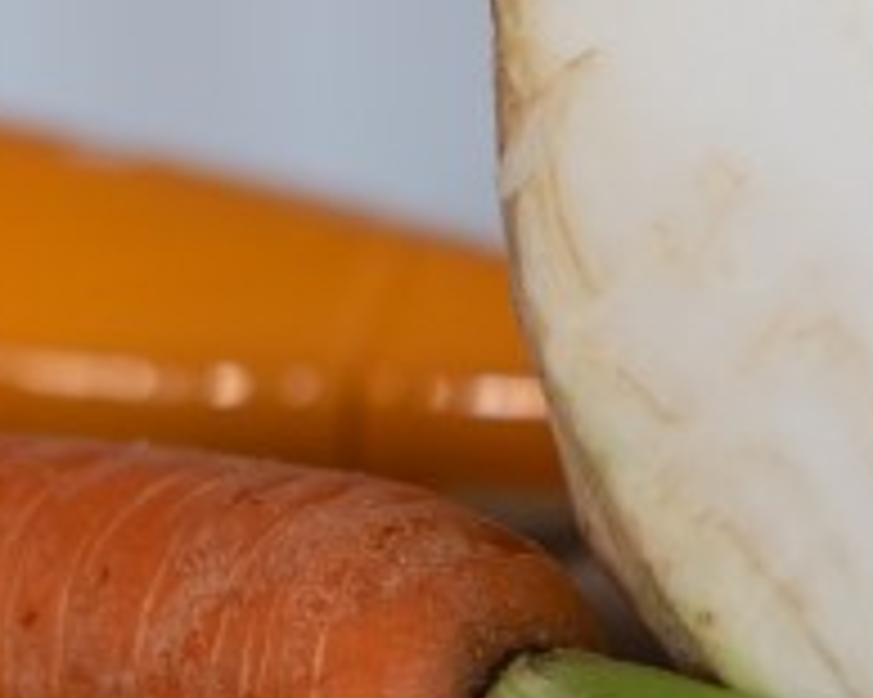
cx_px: 842
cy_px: 919
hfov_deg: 4.9
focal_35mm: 392
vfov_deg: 3.9
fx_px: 10123
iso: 250
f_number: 2.8
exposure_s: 1/100
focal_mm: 50
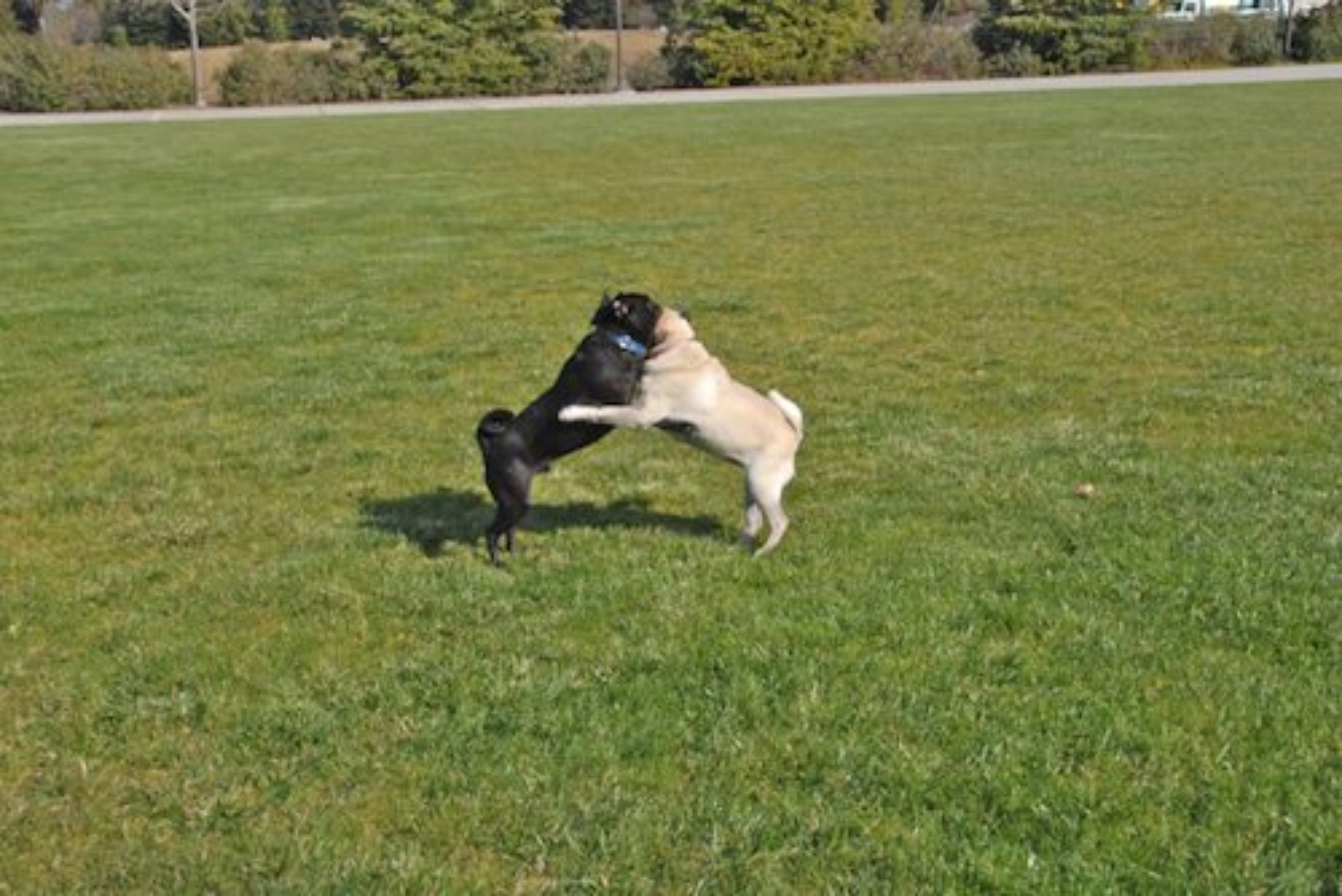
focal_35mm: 36
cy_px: 448
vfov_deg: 36.9
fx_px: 1343
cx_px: 671
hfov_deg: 53.1
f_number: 8
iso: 100
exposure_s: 1/180
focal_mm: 24
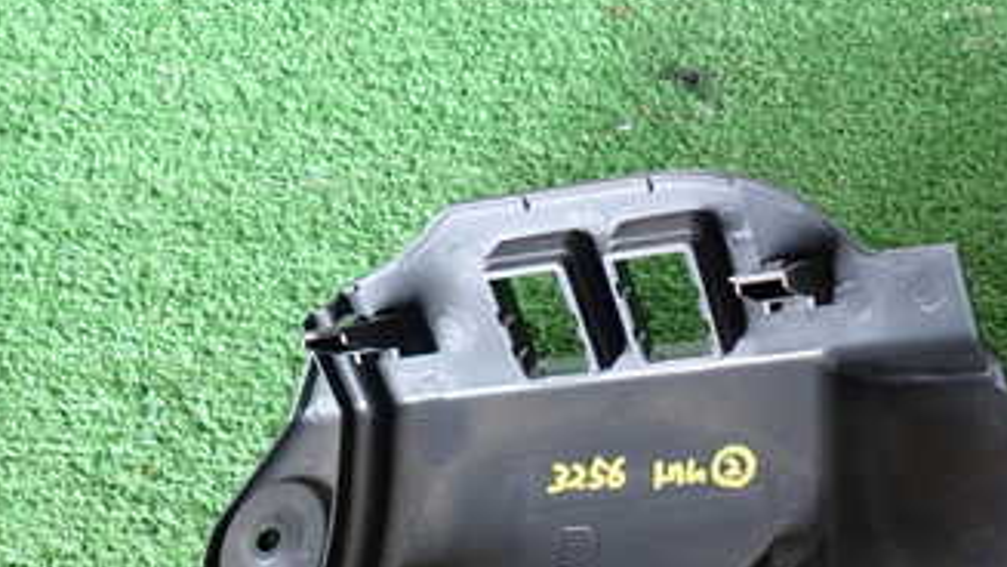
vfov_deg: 23.6
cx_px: 835
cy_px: 453
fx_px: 1335
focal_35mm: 50
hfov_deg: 39.4
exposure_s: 1/40
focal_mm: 4.5
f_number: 2
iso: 200
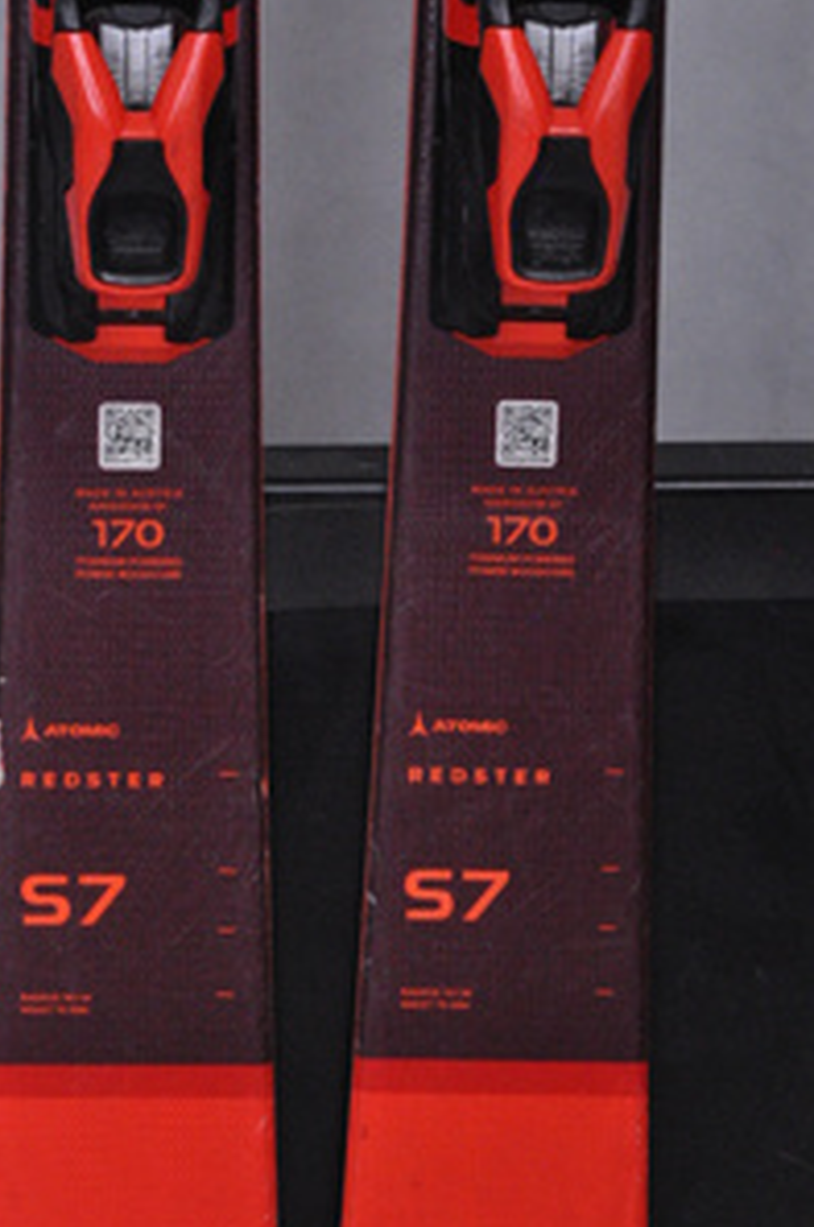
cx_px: 316
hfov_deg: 8.6
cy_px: 690
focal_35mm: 159
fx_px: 5411
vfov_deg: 12.9
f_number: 9.5
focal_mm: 70
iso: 3200
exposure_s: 1/125
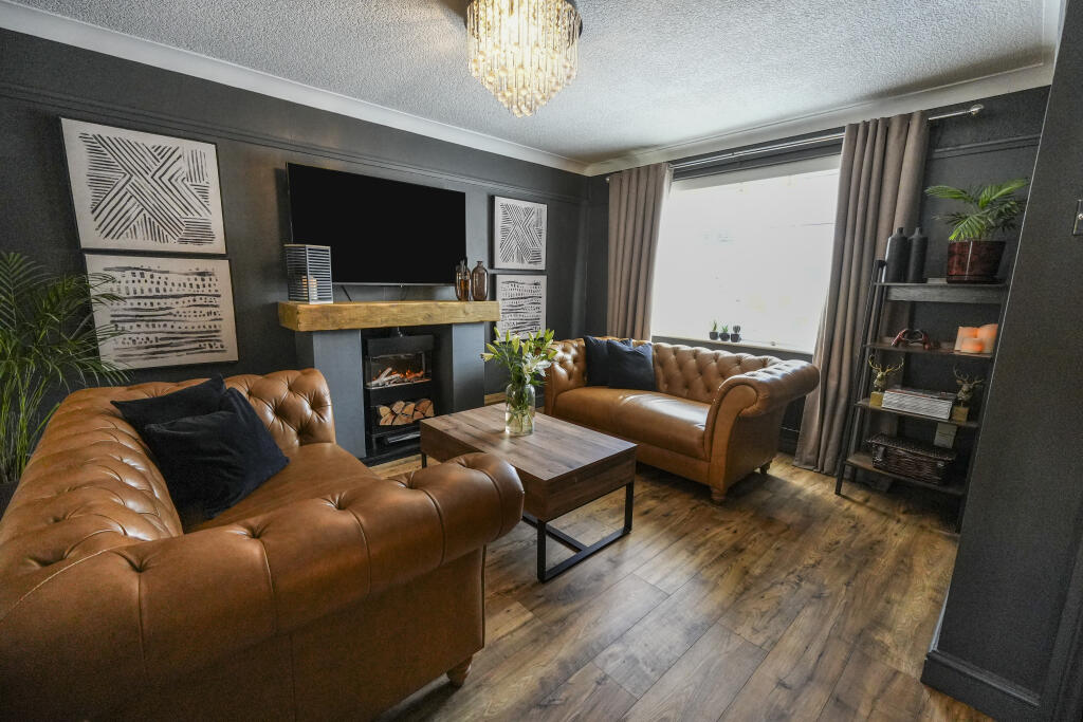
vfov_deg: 77.3
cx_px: 542
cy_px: 361
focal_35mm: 15
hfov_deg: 100.4
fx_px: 451
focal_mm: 10
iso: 2500
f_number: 4
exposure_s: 1/160
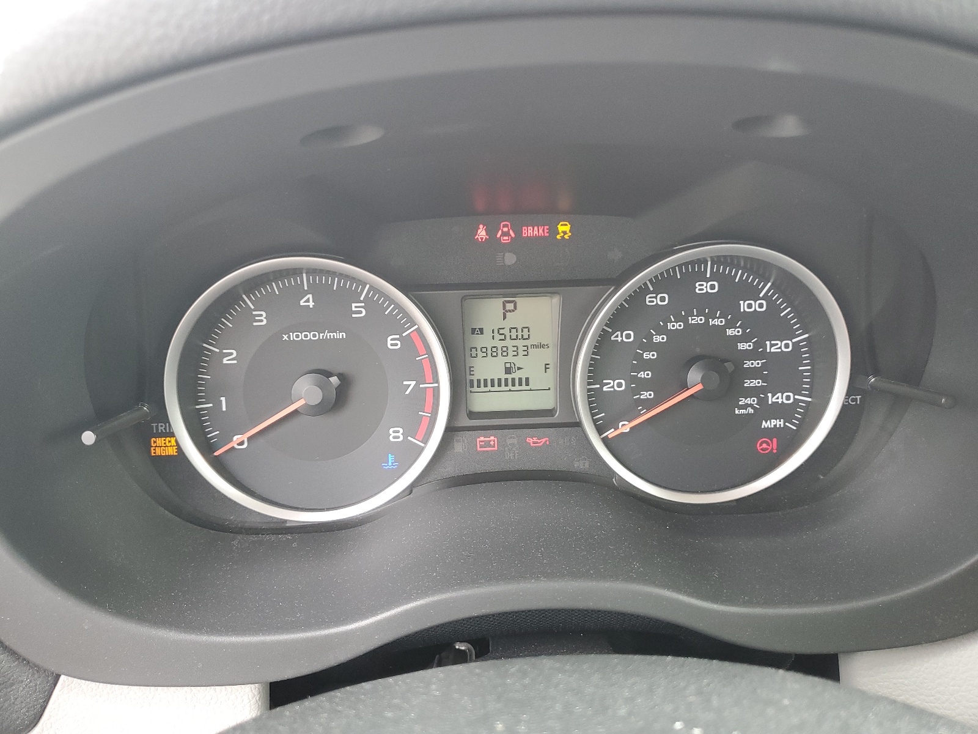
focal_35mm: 26
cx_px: 489
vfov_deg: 53.1
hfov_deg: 67.3
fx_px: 735
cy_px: 367
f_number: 1.5
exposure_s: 1/120
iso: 94
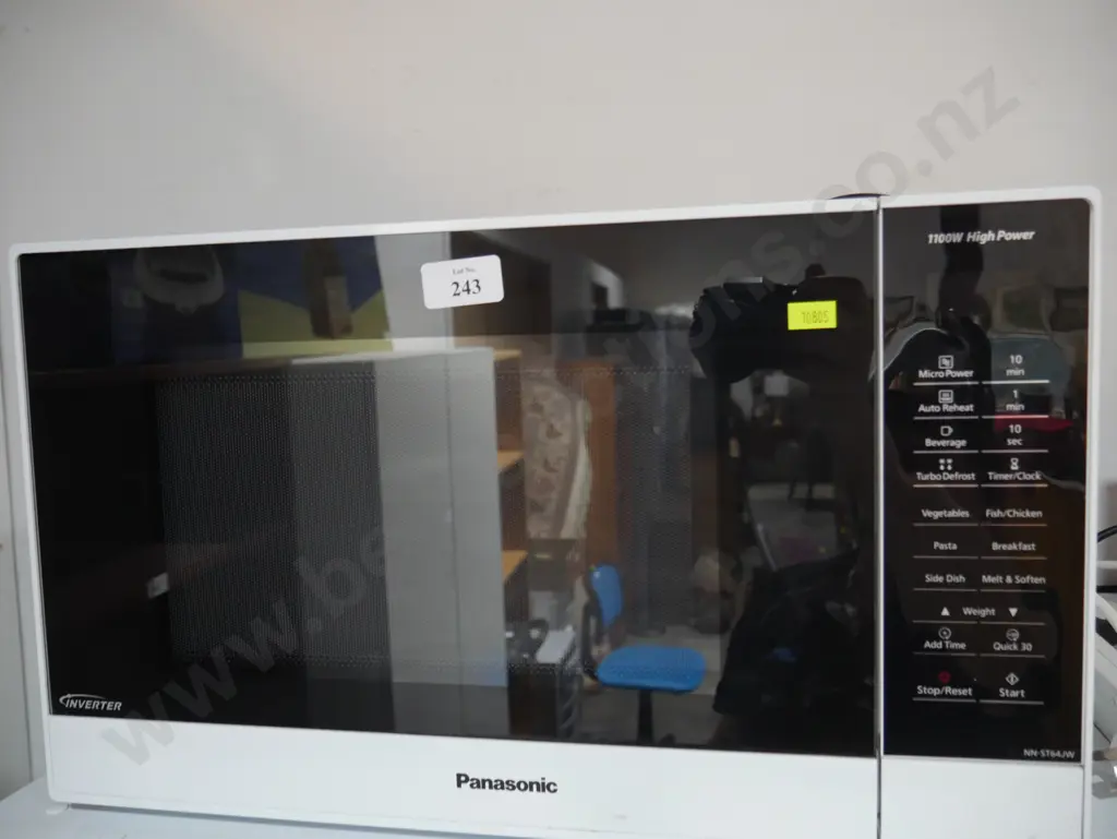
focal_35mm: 28
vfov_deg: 49.8
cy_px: 420
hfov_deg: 63.4
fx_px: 904
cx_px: 558
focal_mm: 14
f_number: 3.5
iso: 800
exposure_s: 1/60
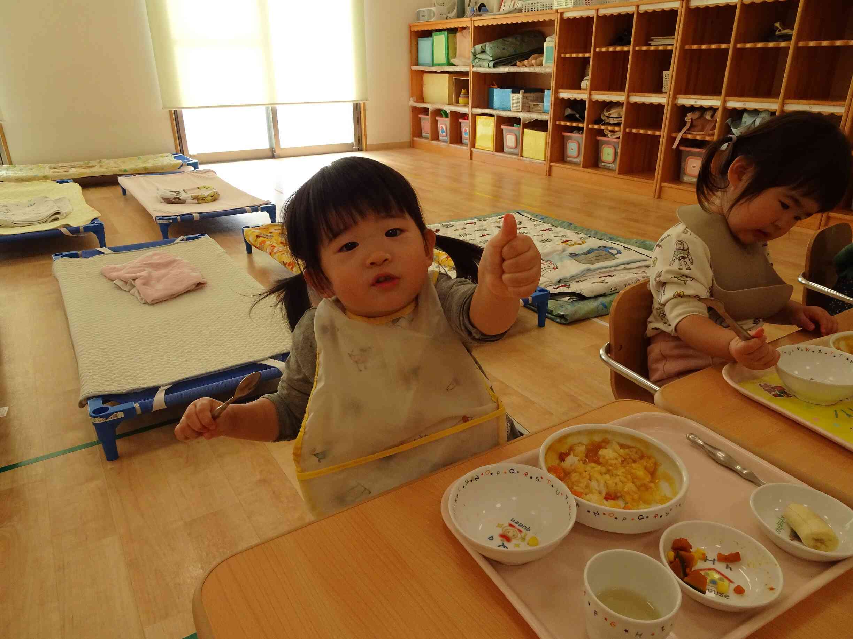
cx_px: 426
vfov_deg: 56.8
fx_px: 591
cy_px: 320
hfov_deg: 71.6
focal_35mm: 24
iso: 160
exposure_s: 1/250
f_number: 3.5
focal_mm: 4.1
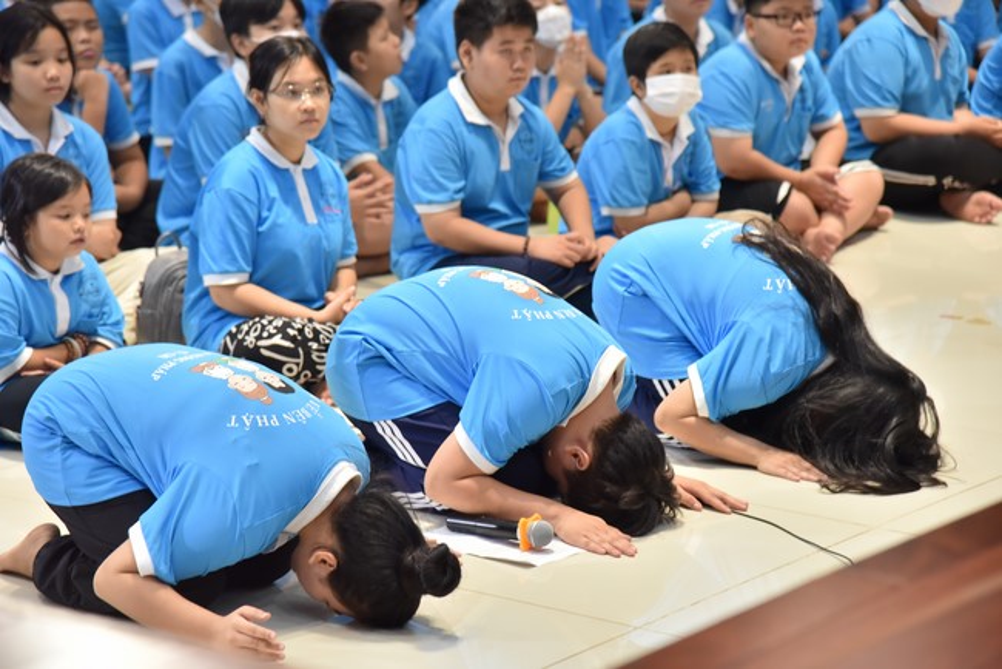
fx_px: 3341
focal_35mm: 120
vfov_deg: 11.4
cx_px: 501
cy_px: 334
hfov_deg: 17.1
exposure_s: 1/125
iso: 1600
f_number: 4.5
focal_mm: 120
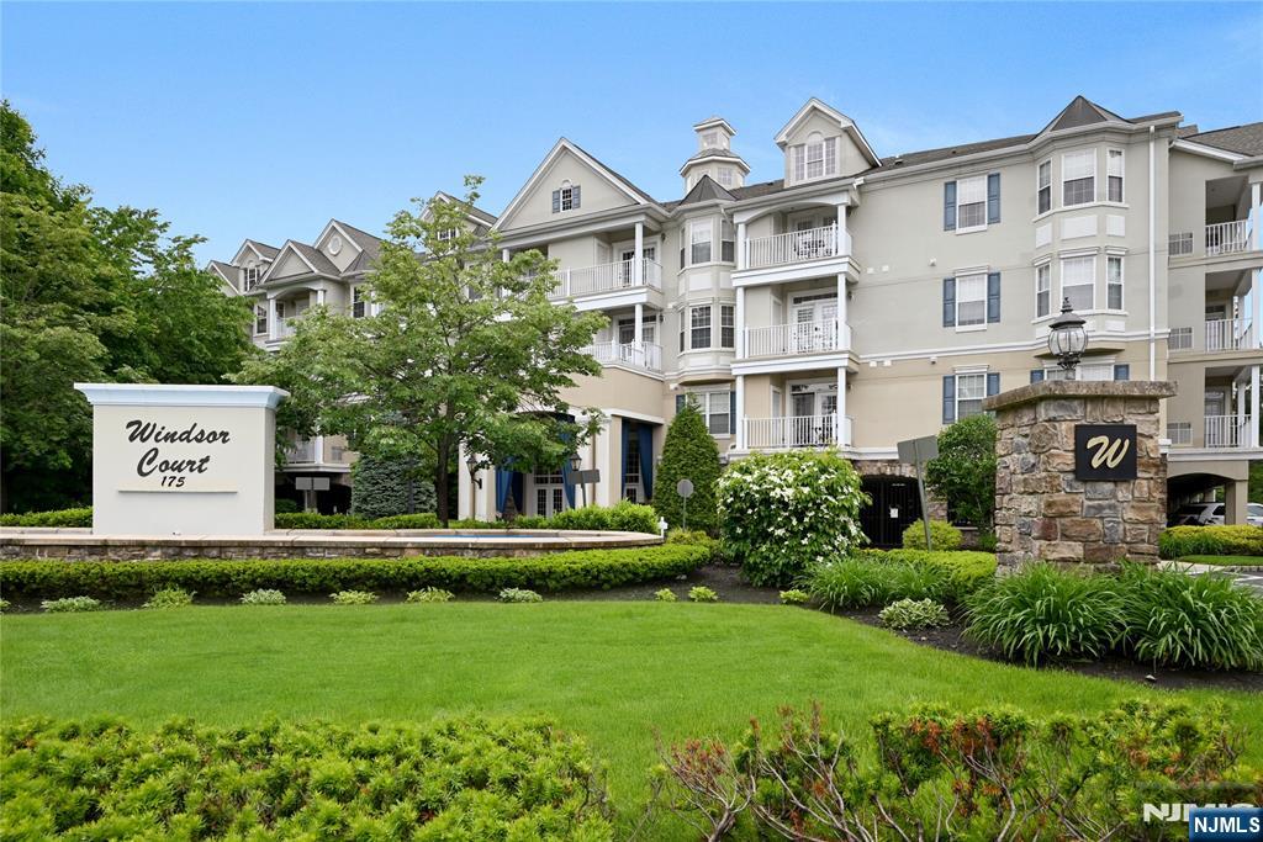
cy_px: 421
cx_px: 632
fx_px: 772
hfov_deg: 78.6
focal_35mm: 22
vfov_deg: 57.2
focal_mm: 22
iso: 640
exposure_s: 1/400
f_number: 9
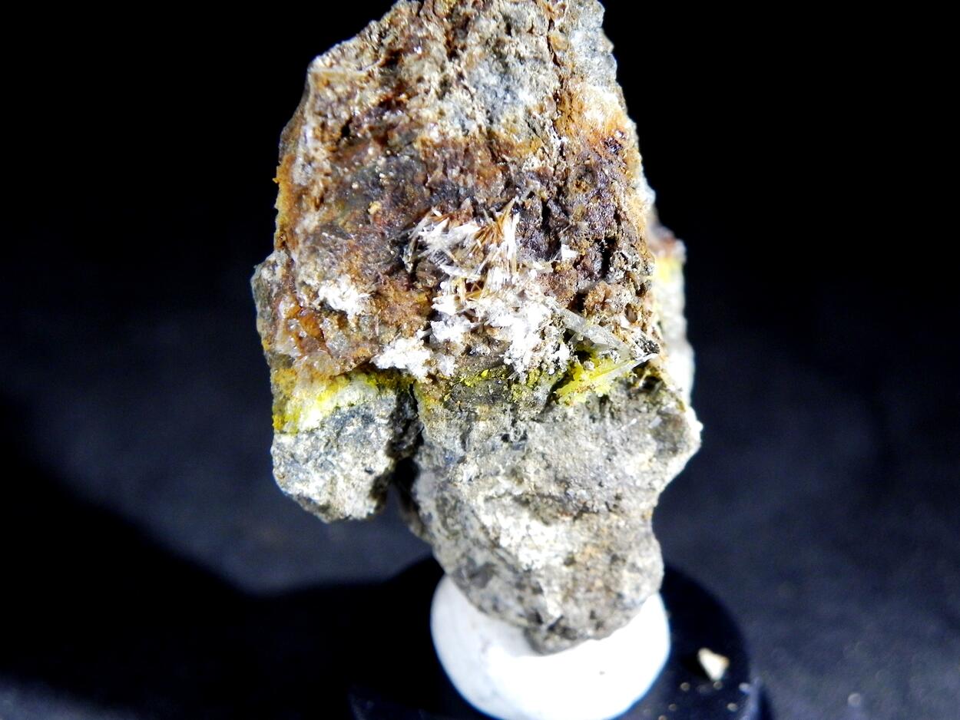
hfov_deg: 36.8
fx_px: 1442
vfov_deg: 28.0
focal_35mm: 52
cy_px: 360
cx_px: 480
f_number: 3.5
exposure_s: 1/27.7
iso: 240
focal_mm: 9.2
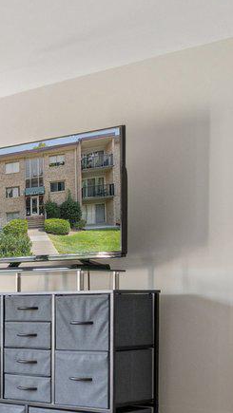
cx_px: 60
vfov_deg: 28.2
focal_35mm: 74
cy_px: 303
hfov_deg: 16.3
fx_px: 812
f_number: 9
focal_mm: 10
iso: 250
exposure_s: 1/6
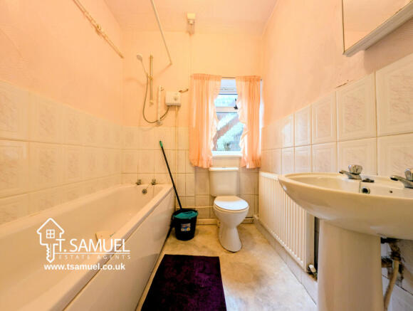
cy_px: 156
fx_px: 143
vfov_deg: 94.7
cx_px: 206
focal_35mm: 12
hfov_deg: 110.4
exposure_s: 1/16.7
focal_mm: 2.23
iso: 127
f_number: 1.95
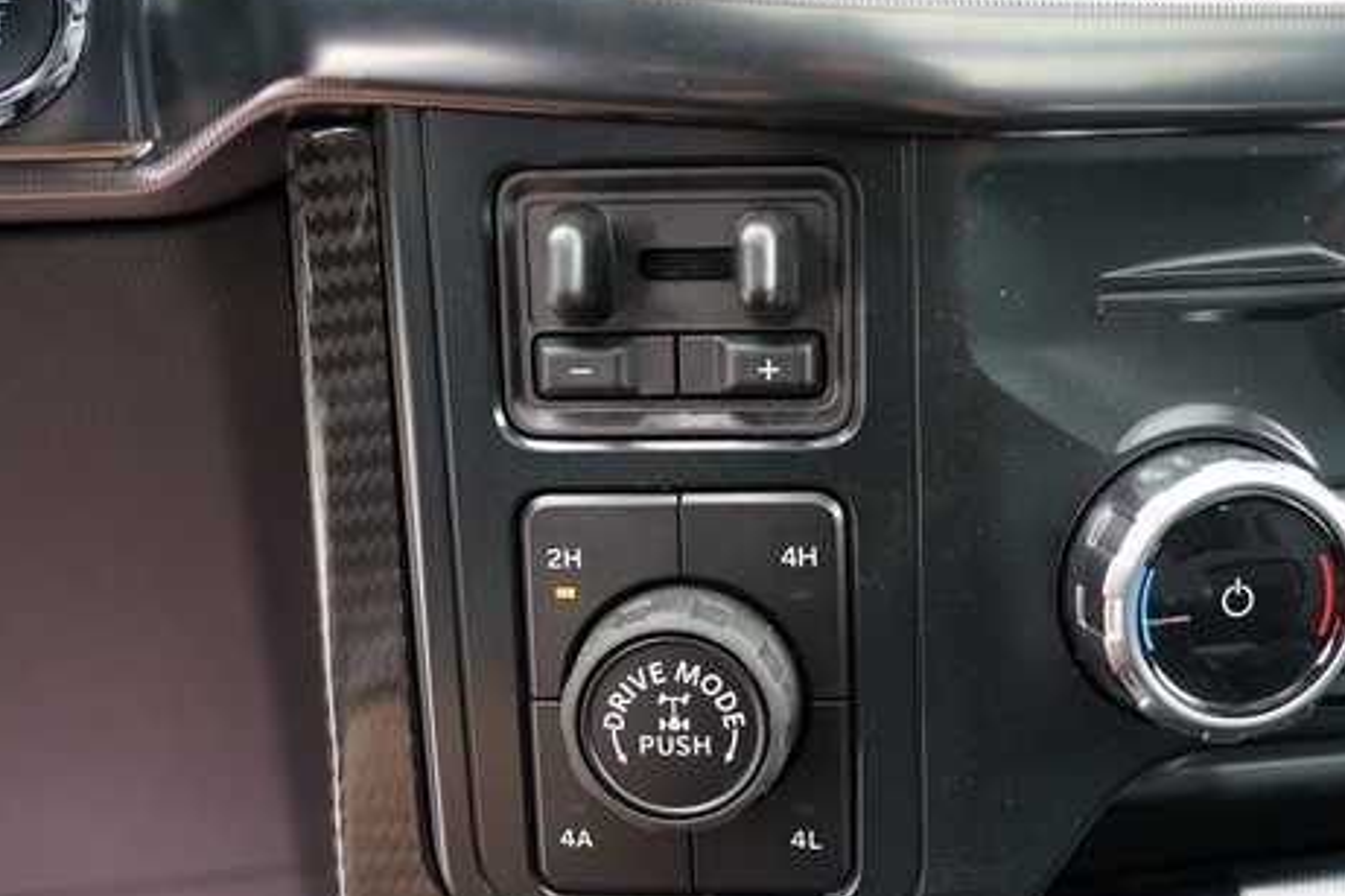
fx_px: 1867
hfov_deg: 39.5
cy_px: 536
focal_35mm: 50
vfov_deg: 26.9
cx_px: 767
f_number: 4
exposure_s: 1/60
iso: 1250
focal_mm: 36
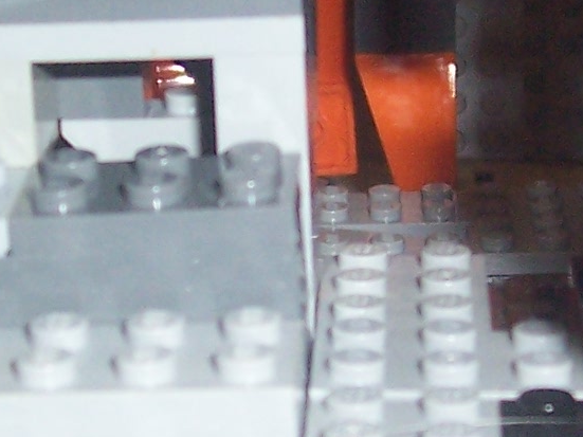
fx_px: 2660
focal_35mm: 158
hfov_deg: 12.5
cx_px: 352
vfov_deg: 9.4
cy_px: 279
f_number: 2.7
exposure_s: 1/60
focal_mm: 5.6
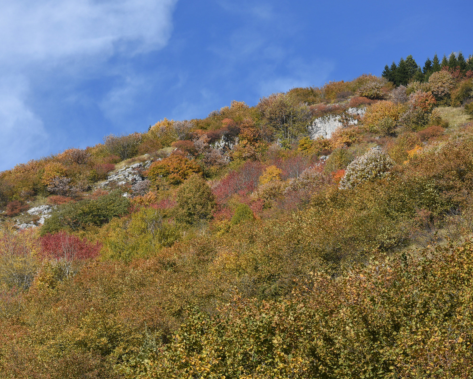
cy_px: 190
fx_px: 2024
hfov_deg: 13.3
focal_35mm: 145
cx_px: 190
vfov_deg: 10.7
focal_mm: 85
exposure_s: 1/320
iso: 100
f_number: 6.3
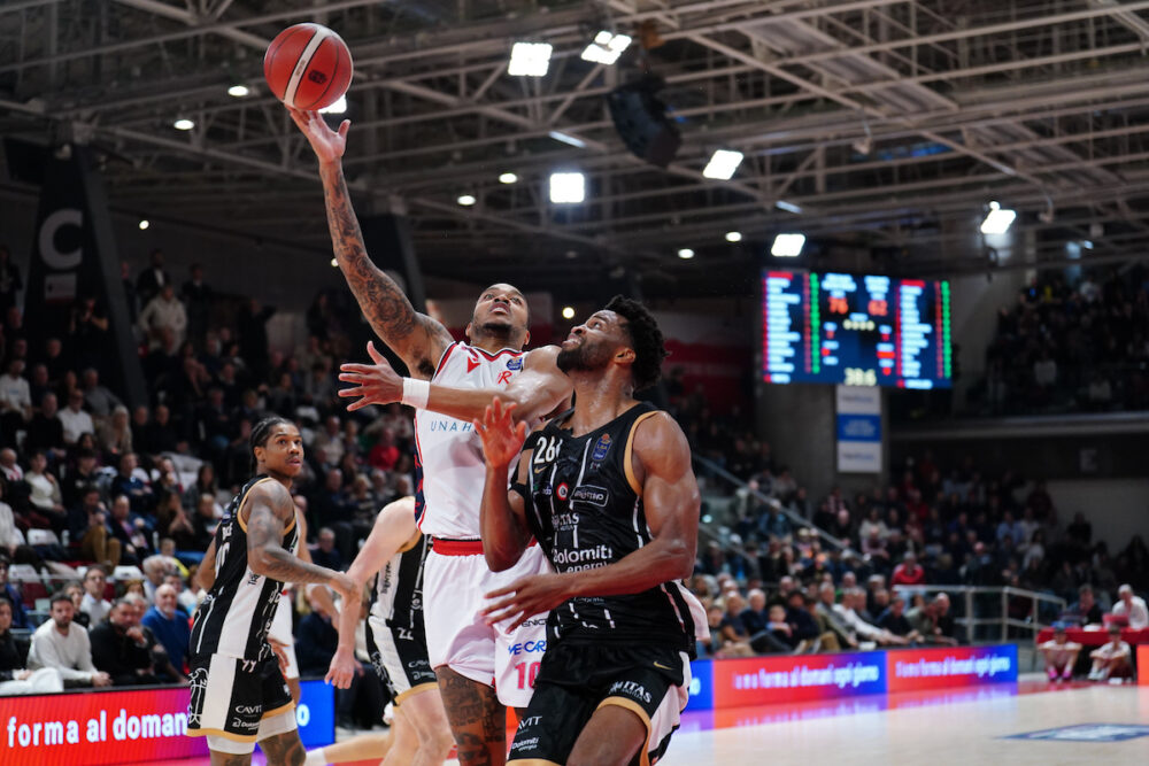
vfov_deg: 19.5
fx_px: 2234
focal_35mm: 70
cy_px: 383
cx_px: 574
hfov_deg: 28.8
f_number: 2.8
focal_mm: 70
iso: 2500
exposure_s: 1/1250
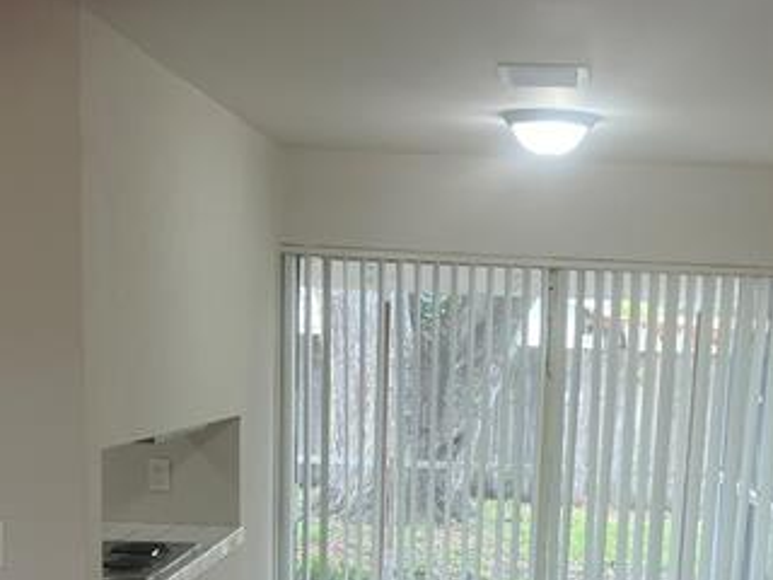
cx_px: 498
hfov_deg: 29.7
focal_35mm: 65
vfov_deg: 21.5
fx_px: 1451
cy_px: 628
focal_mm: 5.7
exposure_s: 1/120
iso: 80
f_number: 1.5
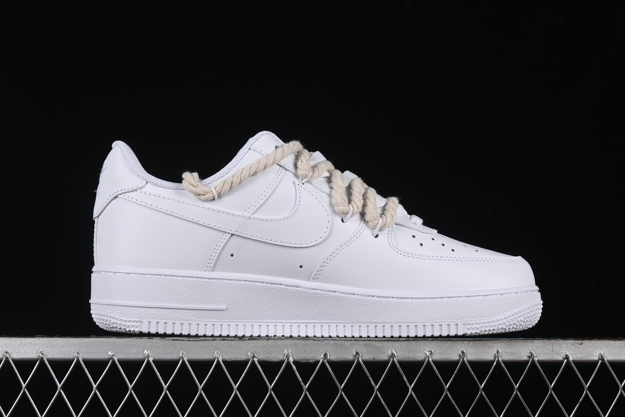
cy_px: 208
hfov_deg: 27.0
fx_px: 1302
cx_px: 312
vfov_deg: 18.2
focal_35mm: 75
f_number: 9
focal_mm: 50
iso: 160
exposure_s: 1/80
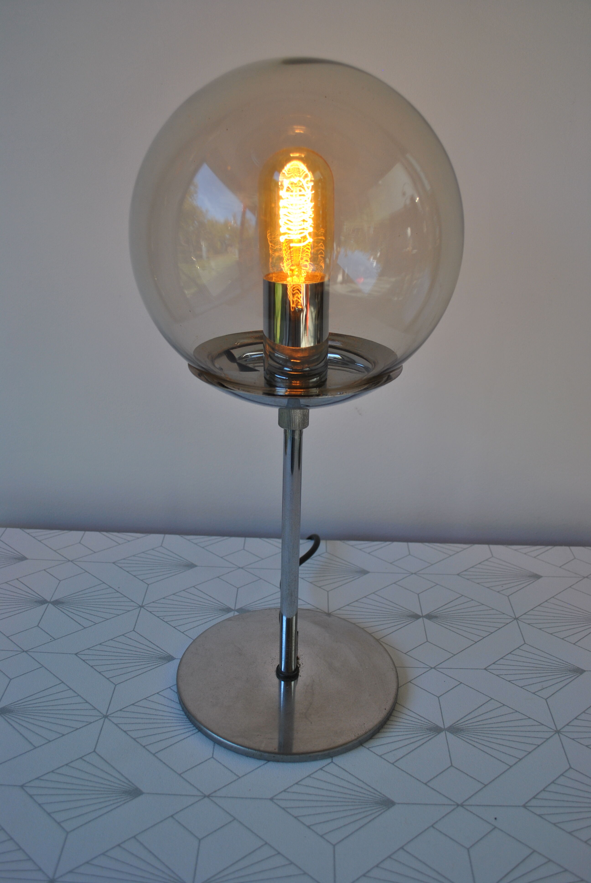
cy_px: 442
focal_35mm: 33
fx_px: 810
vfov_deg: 57.2
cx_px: 296
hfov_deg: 40.1
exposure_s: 1/125
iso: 125
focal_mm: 22
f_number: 5.6
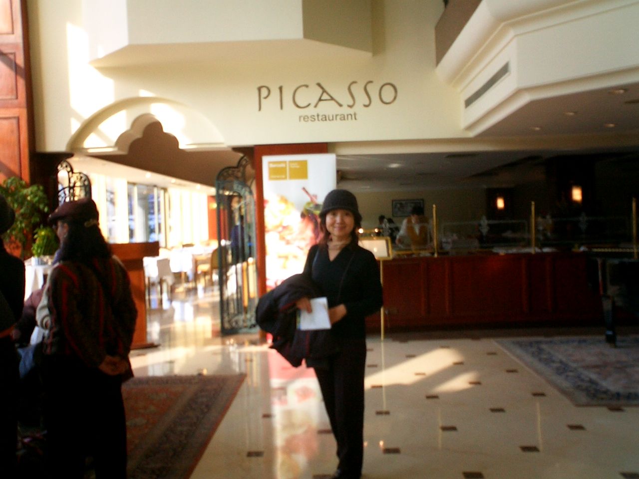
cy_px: 240
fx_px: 683
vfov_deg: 38.7
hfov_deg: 50.1
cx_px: 320
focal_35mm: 37
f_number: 3.5
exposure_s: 1/80
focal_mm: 5.6
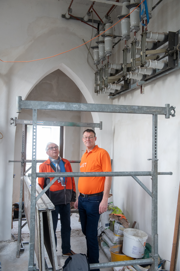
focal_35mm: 35
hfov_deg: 37.9
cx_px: 90
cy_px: 136
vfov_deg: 54.4
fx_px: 262
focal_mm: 35
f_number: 4.5
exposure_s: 1/80
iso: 2000
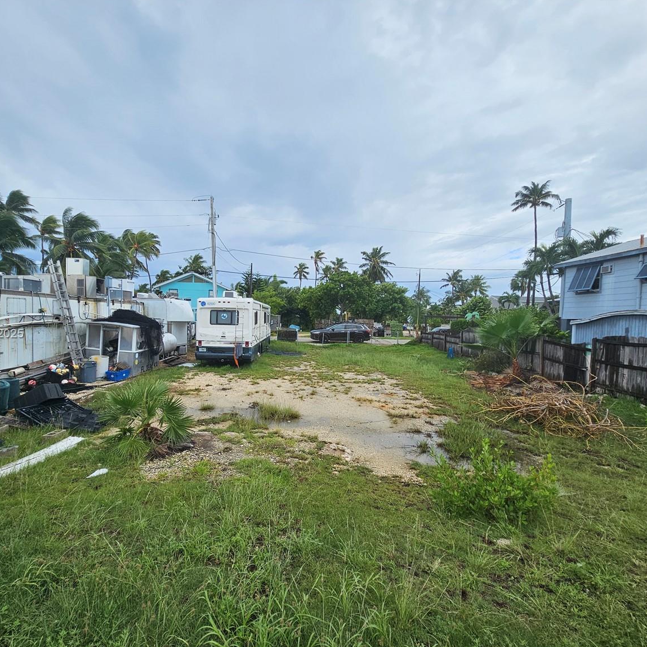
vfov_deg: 87.4
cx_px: 294
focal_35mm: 16
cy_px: 334
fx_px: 338
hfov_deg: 87.2
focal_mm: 2.2
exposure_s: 1/2210
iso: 50
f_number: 2.2
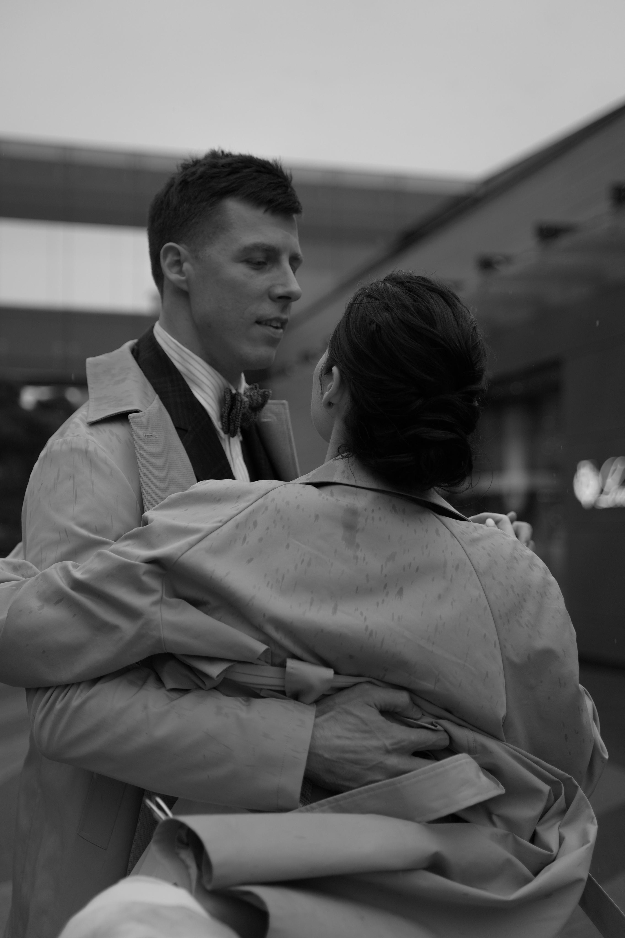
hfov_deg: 26.0
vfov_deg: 38.2
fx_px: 1354
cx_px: 312
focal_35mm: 52
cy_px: 469
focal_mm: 52
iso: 320
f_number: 2.8
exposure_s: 1/1000
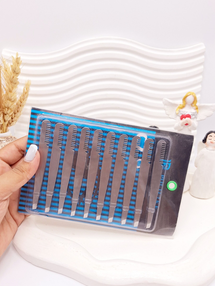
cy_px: 151
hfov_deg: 51.3
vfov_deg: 65.3
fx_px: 224
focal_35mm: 27
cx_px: 102
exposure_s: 1/435
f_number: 1.8
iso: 40
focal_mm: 5.54
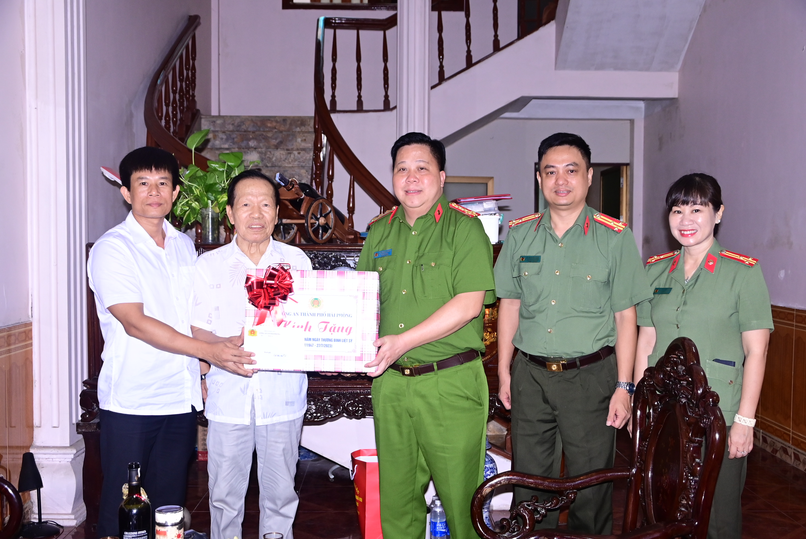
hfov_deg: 49.5
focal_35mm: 39
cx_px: 403
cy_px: 270
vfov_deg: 34.3
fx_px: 874
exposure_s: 1/200
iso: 1000
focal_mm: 26
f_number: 4
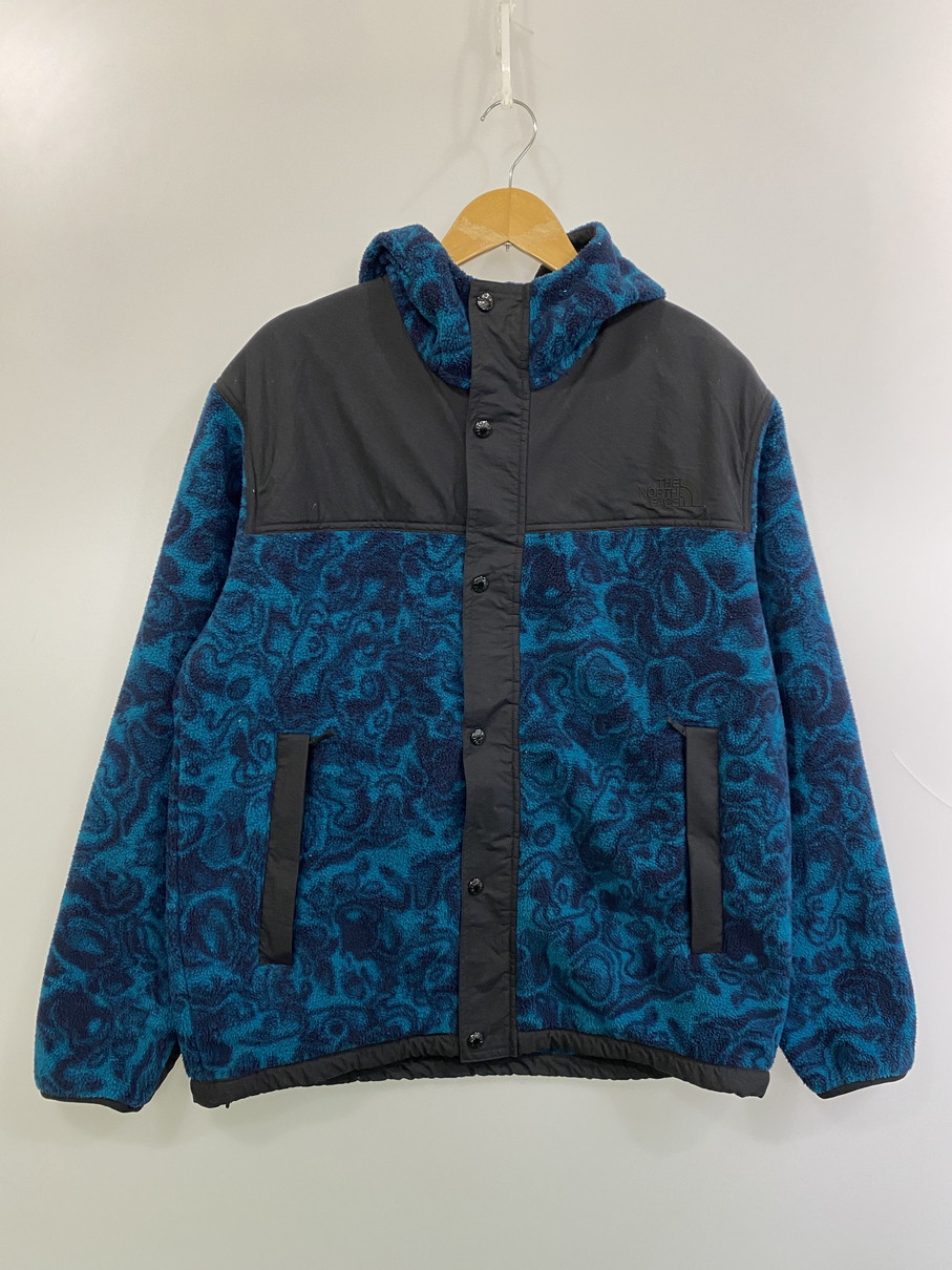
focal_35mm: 26
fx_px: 954
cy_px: 635
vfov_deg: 67.3
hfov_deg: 53.0
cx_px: 476
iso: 160
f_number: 1.8
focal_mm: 4.25
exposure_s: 1/50
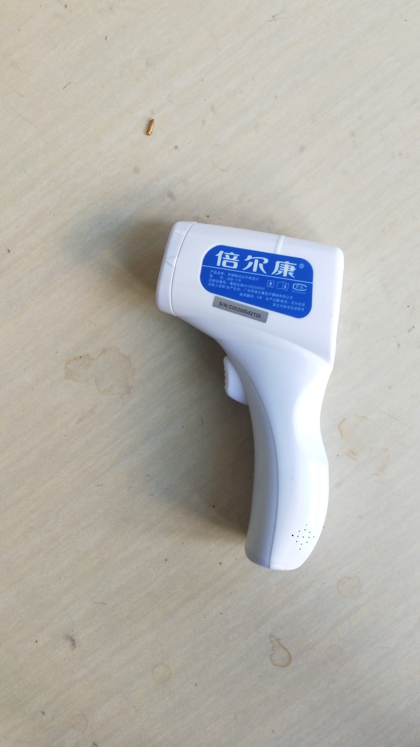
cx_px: 277
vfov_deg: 71.9
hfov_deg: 43.8
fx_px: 515
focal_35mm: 26
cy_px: 365
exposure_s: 1/50
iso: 54
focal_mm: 3.99
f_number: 1.7
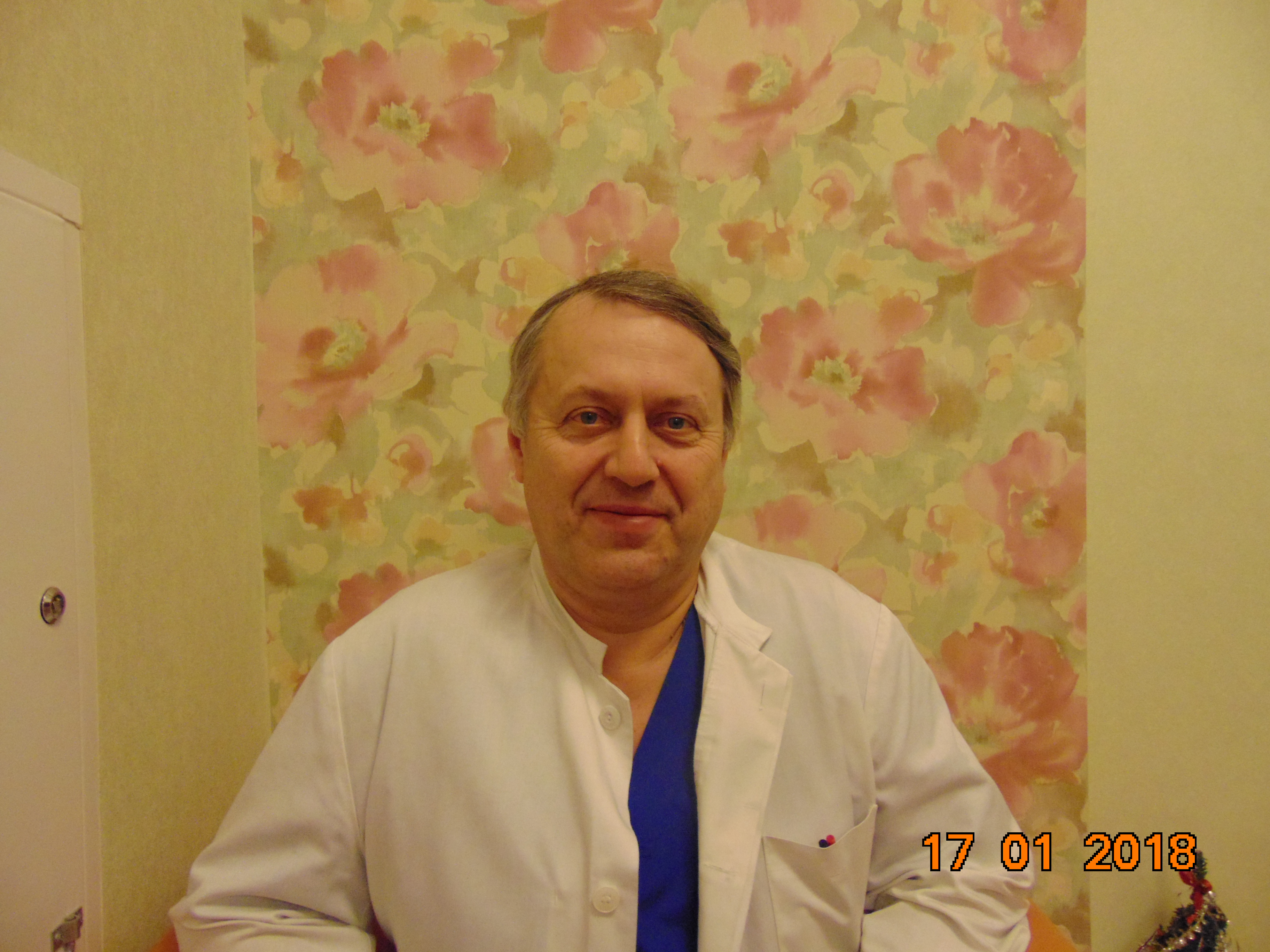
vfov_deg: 54.9
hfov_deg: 69.4
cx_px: 635
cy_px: 476
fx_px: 917
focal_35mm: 25
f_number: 3
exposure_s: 1/30
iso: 400
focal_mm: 4.5
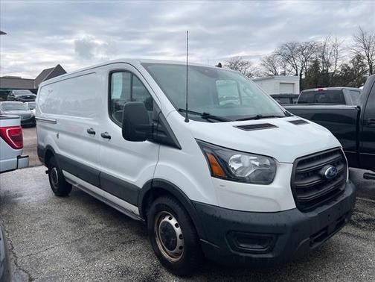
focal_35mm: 26
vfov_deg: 53.1
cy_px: 141
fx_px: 282
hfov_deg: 67.3
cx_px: 188
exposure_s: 1/1621
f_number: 1.5
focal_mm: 5.7
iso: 50
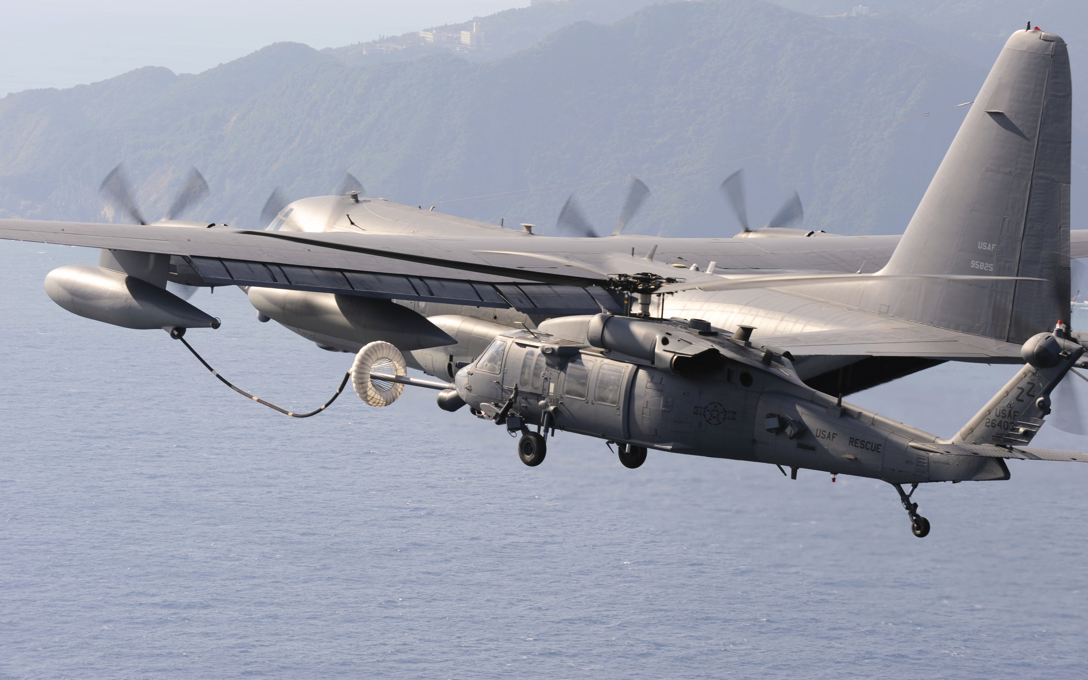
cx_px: 543
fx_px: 5753
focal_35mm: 194
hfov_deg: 10.8
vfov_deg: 6.8
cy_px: 318
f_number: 11
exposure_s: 1/250
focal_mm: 190
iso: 200
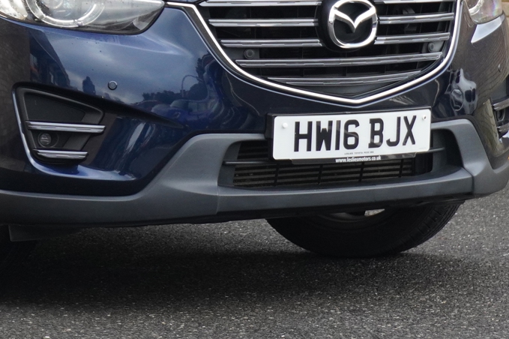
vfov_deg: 8.6
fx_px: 2247
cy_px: -7
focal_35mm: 159
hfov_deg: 12.8
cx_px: 9
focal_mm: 40
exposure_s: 1/160
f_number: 5.6
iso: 1000
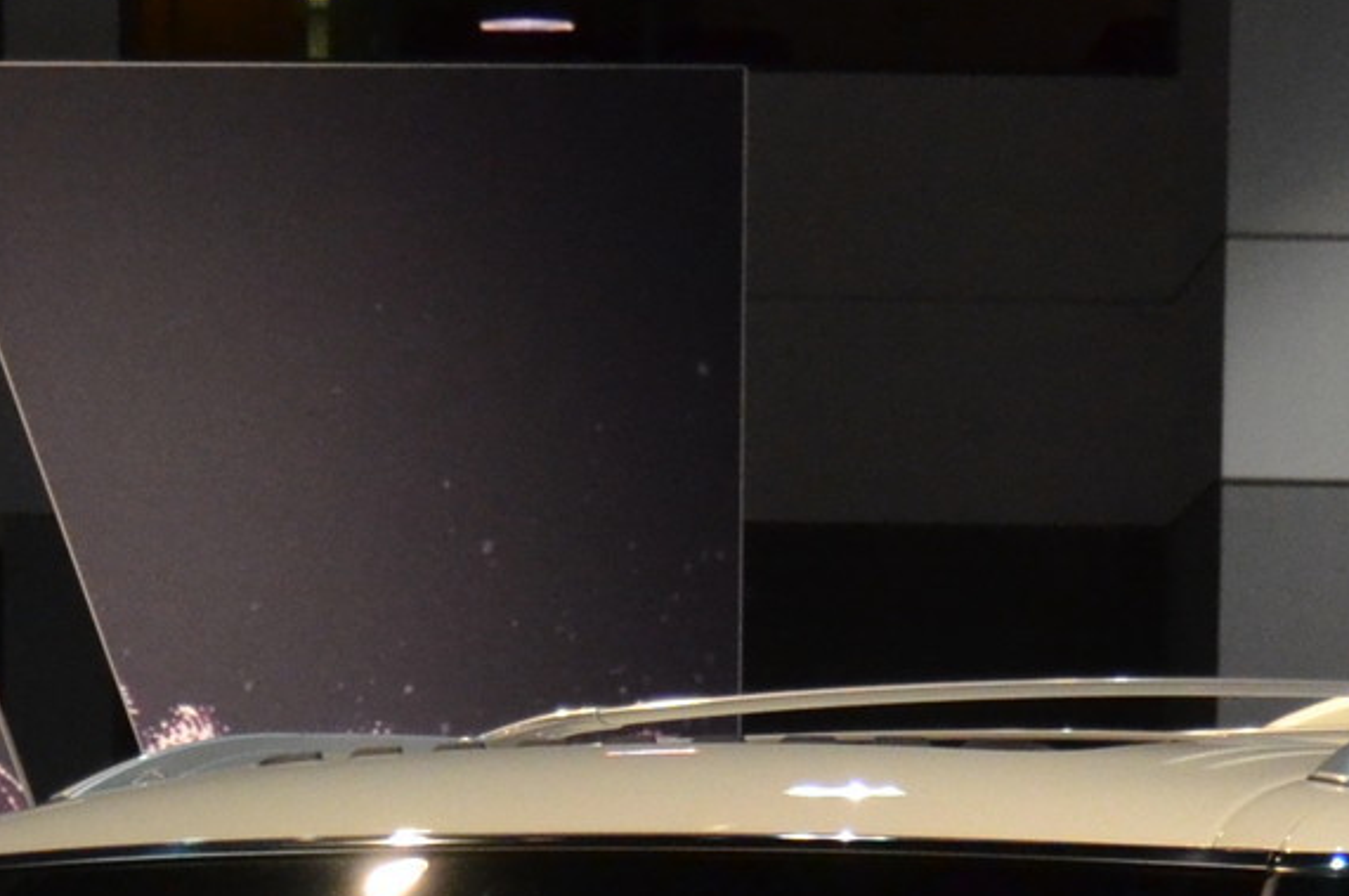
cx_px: 435
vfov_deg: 7.4
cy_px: 1846
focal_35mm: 177
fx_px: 6630
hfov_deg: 11.6
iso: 1600
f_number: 4
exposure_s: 1/320
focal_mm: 27
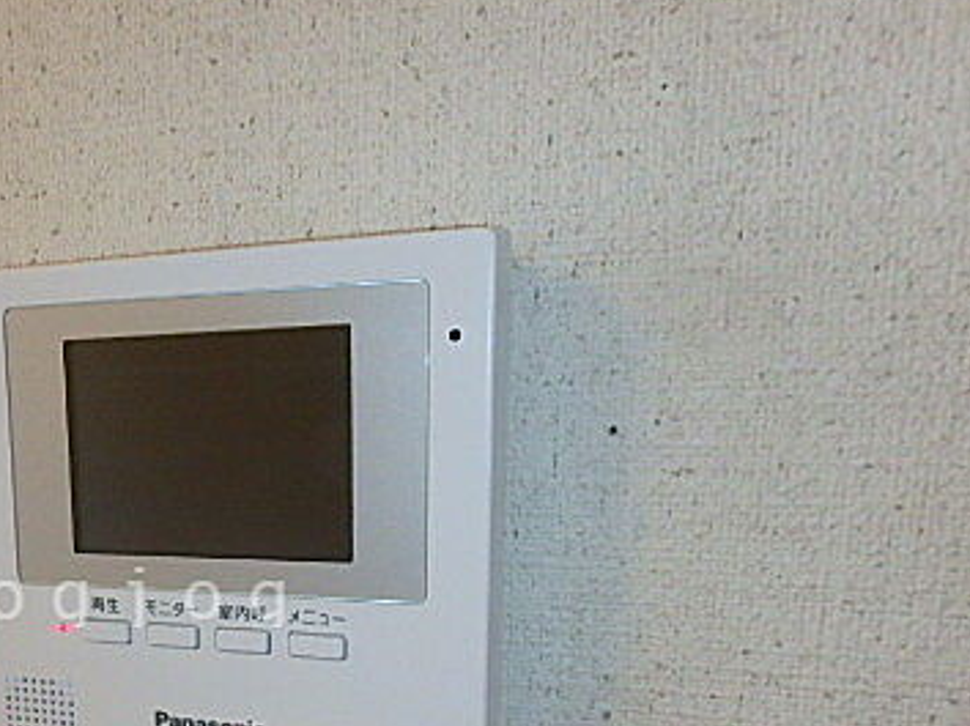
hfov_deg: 44.9
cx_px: 112
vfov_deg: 36.2
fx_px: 1064
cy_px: 594
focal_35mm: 38
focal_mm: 3.7
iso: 500
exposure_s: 1/30
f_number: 6
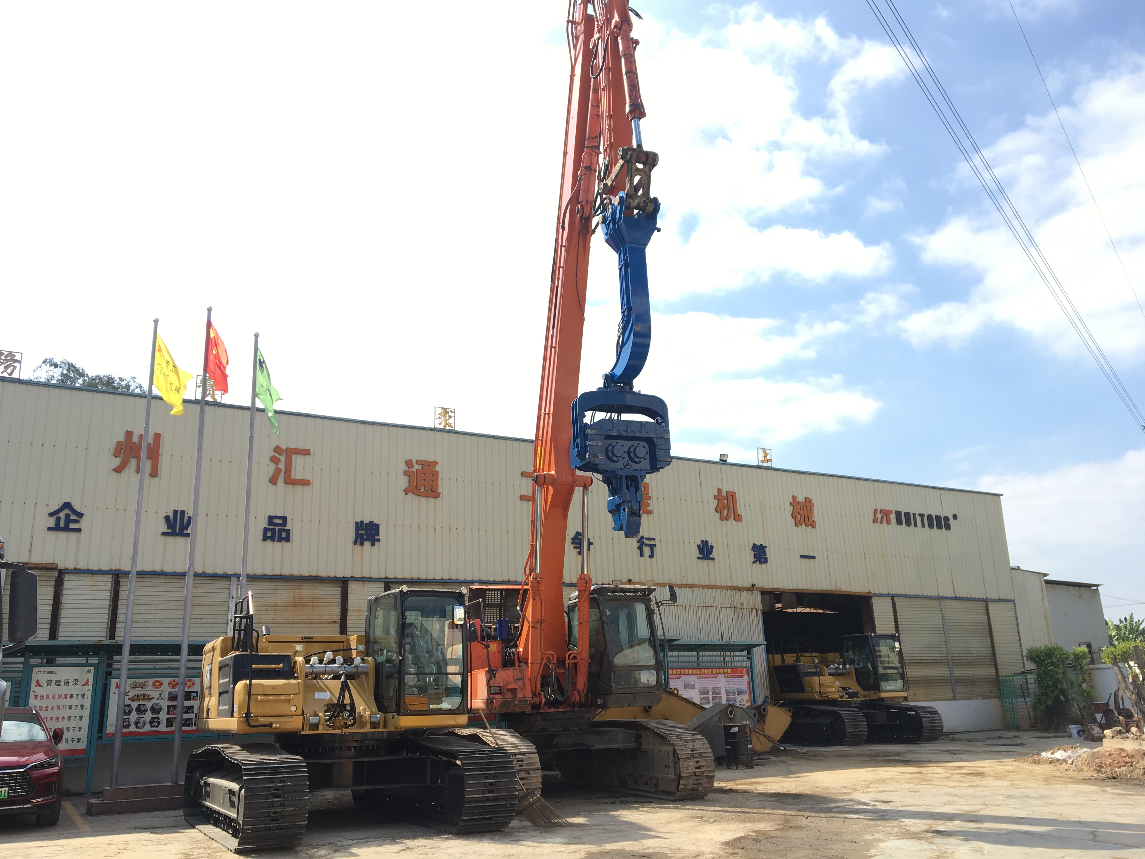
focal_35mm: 29
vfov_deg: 48.2
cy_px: 430
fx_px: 959
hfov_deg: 61.7
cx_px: 572
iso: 25
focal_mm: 4.15
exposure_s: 1/986
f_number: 2.2
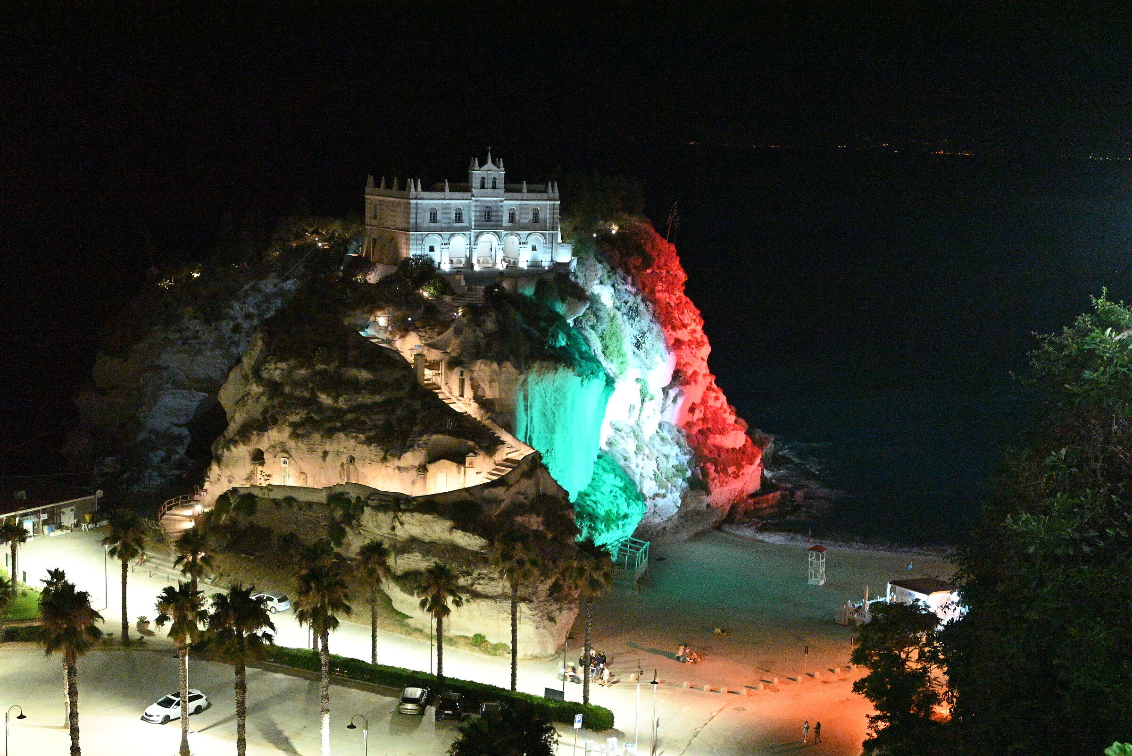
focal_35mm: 49
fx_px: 1541
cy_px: 378
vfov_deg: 27.5
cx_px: 566
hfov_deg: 40.3
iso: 25600
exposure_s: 1/13
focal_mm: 49
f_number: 6.3
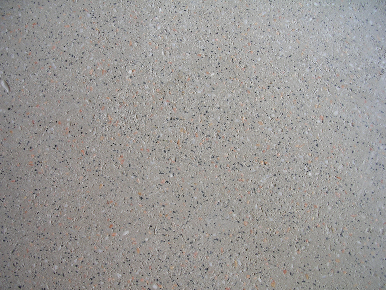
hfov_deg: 49.0
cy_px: 145
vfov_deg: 37.7
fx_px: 424
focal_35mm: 38
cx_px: 193
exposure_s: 1/12.8
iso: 50
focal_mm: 5.8
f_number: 2.8
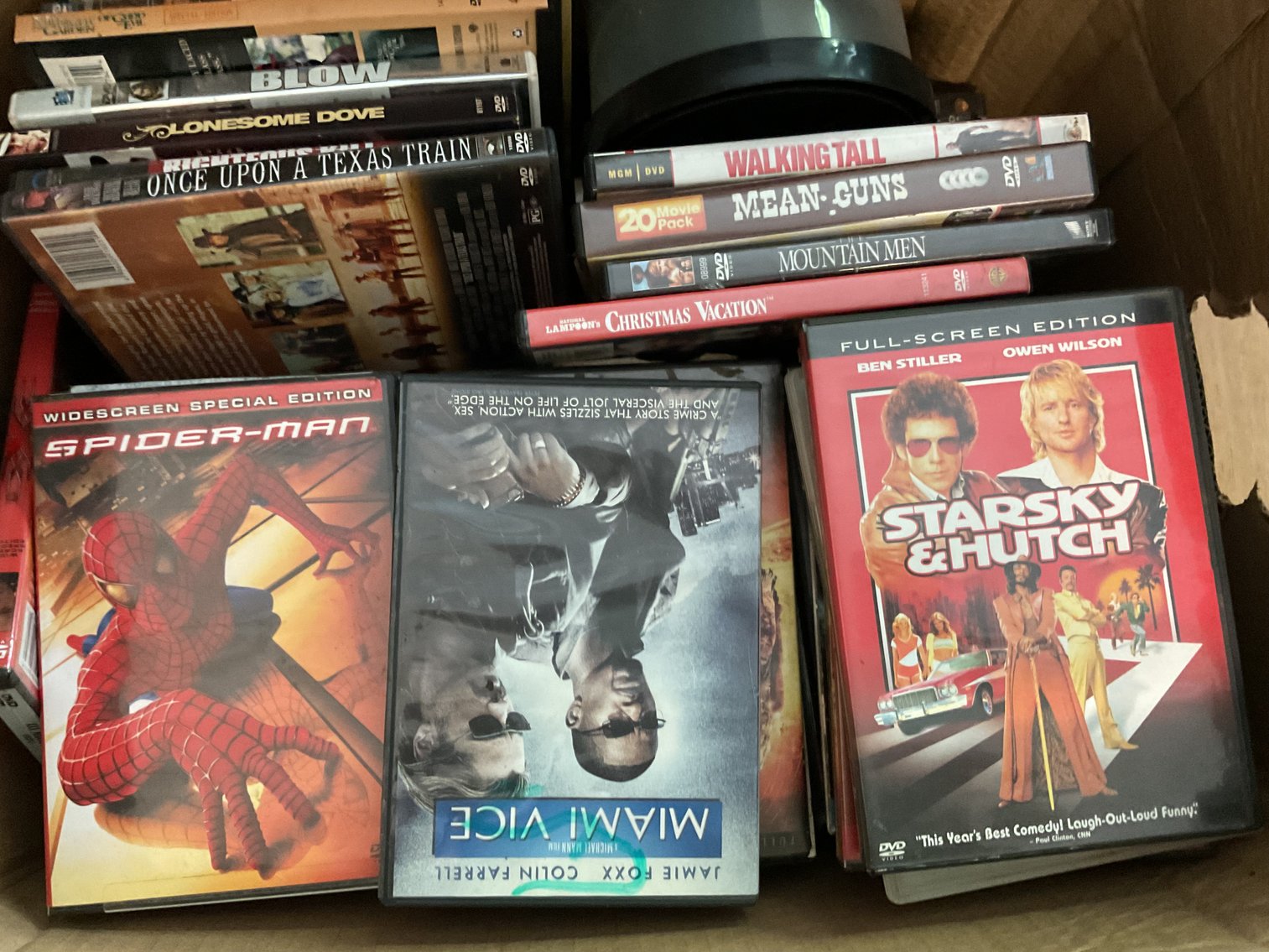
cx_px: 634
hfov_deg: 61.7
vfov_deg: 48.2
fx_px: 1063
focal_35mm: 29
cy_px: 476
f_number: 1.8
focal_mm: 3
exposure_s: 1/30
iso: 250
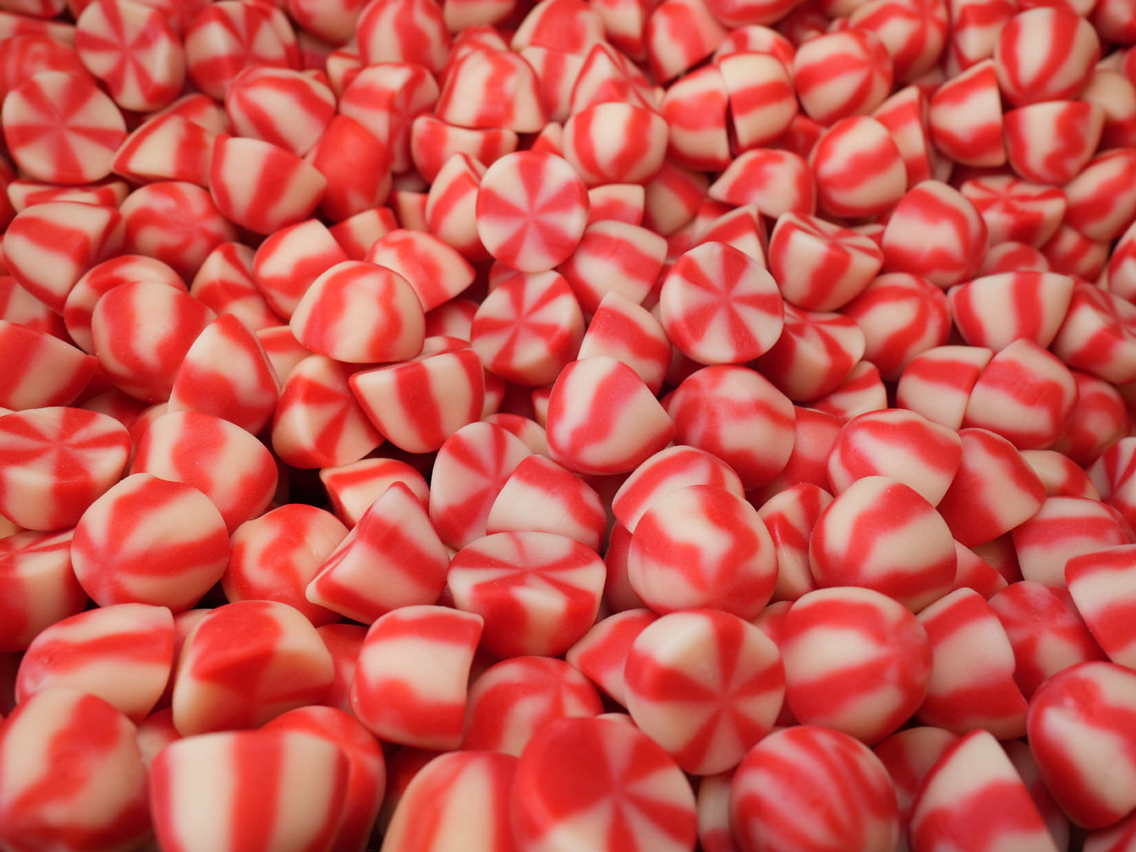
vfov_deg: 39.7
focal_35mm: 36
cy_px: 426
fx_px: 1181
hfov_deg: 51.2
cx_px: 632
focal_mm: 31
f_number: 9
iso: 500
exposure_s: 1/125
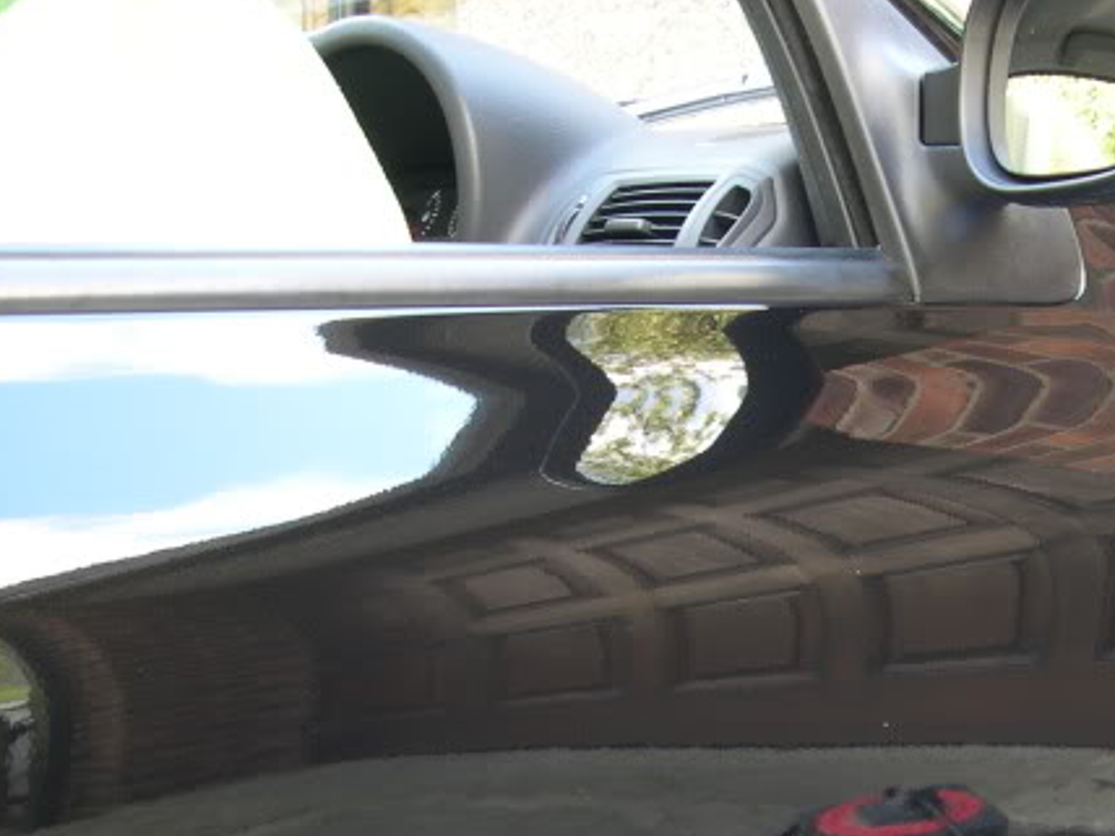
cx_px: 883
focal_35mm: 71
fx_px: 2287
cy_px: 711
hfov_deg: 26.9
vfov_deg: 20.4
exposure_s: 1/16.3
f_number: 2.8
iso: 100
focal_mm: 8
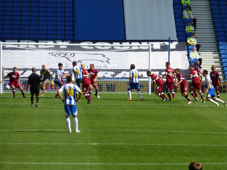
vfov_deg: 3.9
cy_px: 85
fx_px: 2531
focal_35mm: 386
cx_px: 114
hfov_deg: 5.1
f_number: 5.9
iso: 100
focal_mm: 68.9
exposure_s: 1/500
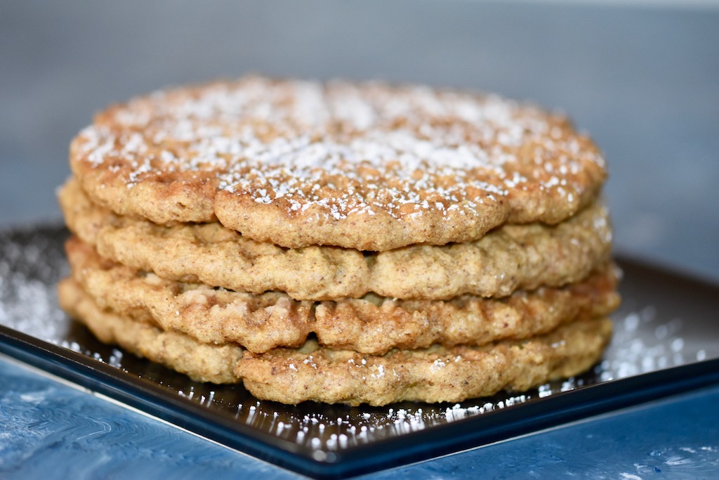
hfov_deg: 13.0
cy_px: 240
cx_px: 360
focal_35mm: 158
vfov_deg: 8.7
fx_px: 3146
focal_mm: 105
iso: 1000
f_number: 3.3
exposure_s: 1/60
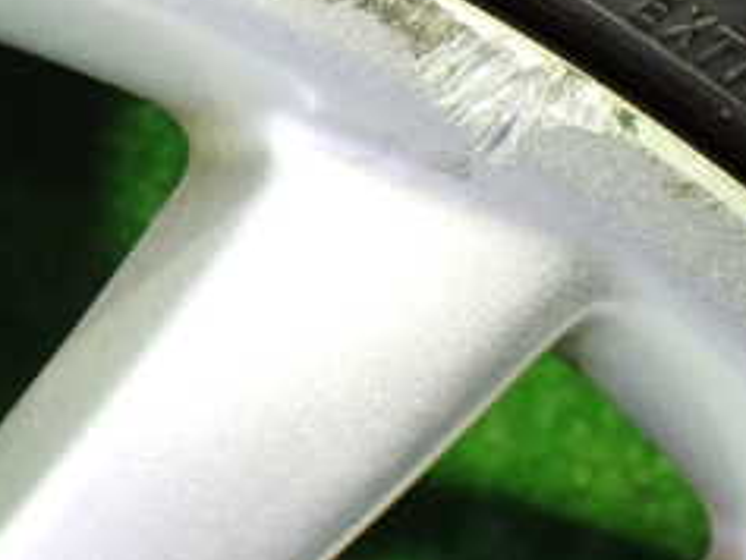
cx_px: 227
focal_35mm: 76
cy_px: 28
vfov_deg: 19.0
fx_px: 1639
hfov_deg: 25.5
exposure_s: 1/30
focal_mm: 5.4
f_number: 2.3
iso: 800
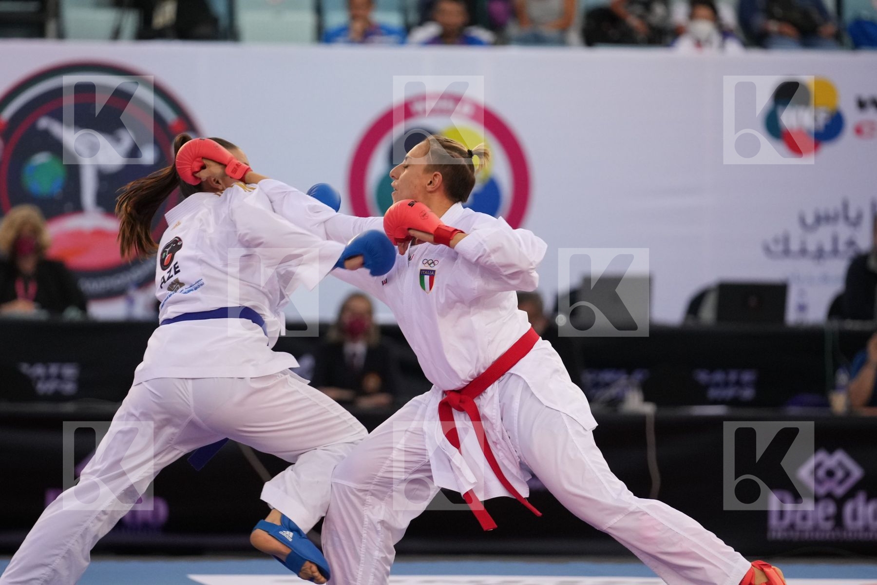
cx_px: 438
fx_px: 7308
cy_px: 292
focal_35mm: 300
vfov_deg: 4.6
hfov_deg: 6.9
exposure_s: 1/1000
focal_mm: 200
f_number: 2.8
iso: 2000
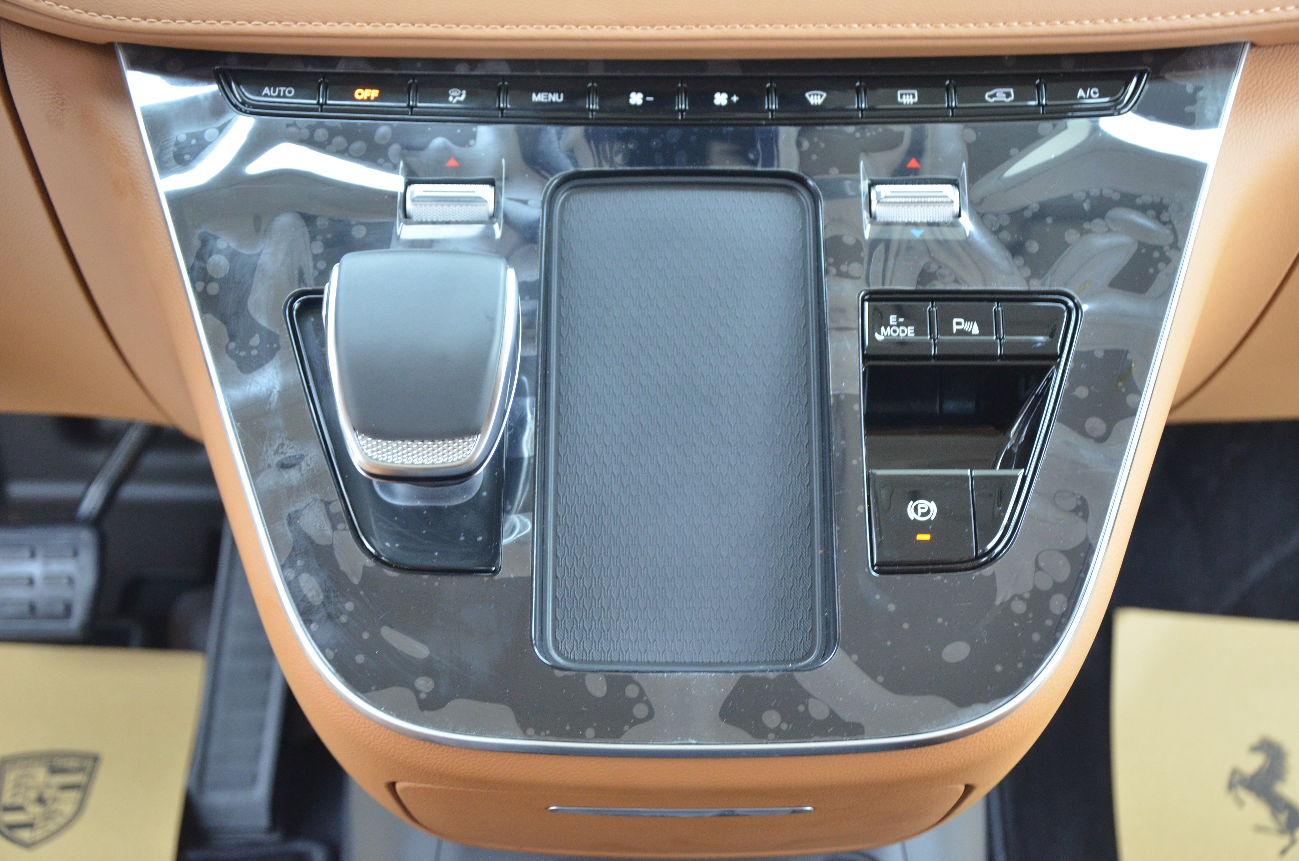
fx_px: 2161
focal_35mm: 60
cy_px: 430
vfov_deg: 22.5
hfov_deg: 33.5
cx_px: 650
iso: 1600
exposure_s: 1/25
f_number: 4.5
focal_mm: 40
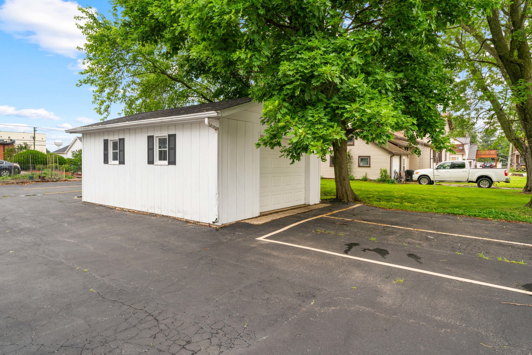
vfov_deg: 62.0
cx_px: 266
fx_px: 296
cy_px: 178
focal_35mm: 20
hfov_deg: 84.0
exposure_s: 1/100
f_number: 10
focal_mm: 20
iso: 400
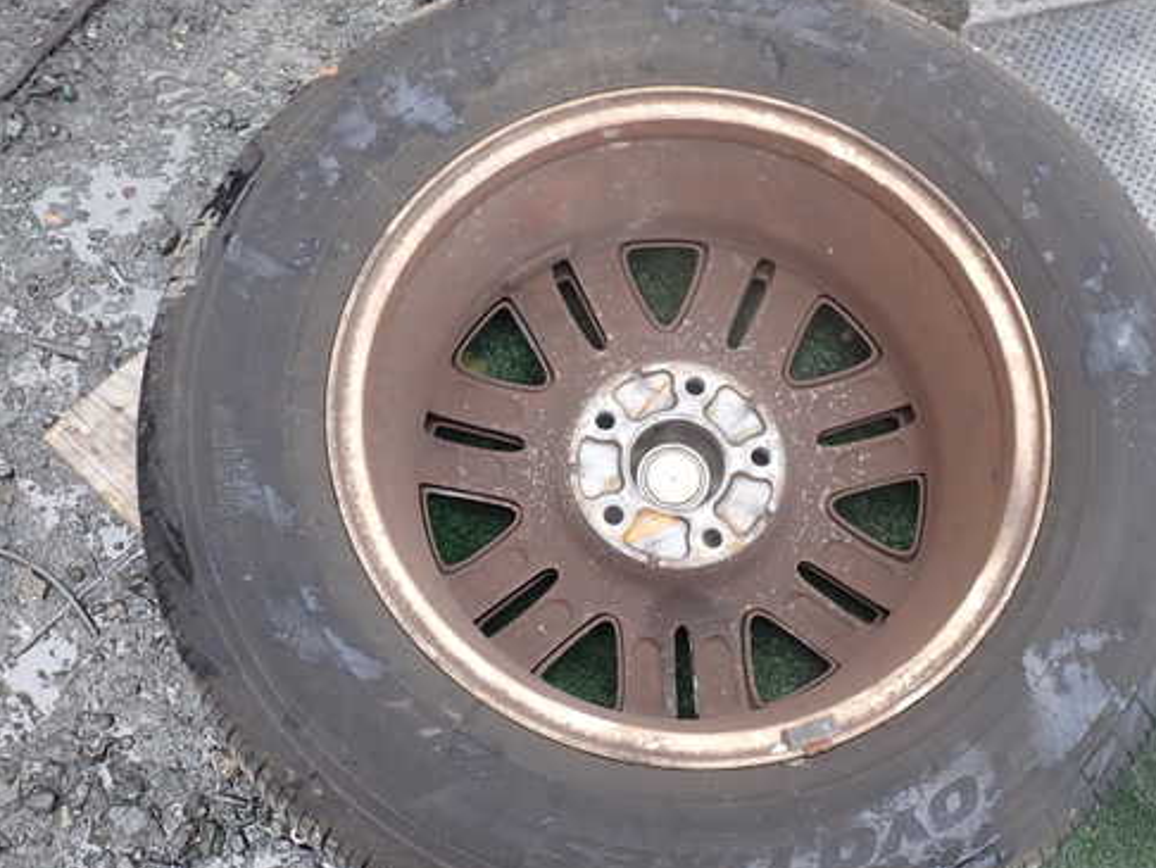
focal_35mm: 37
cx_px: 671
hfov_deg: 49.9
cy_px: 468
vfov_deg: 38.7
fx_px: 1236
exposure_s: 1/125
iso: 100
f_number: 3.2
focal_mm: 5.4
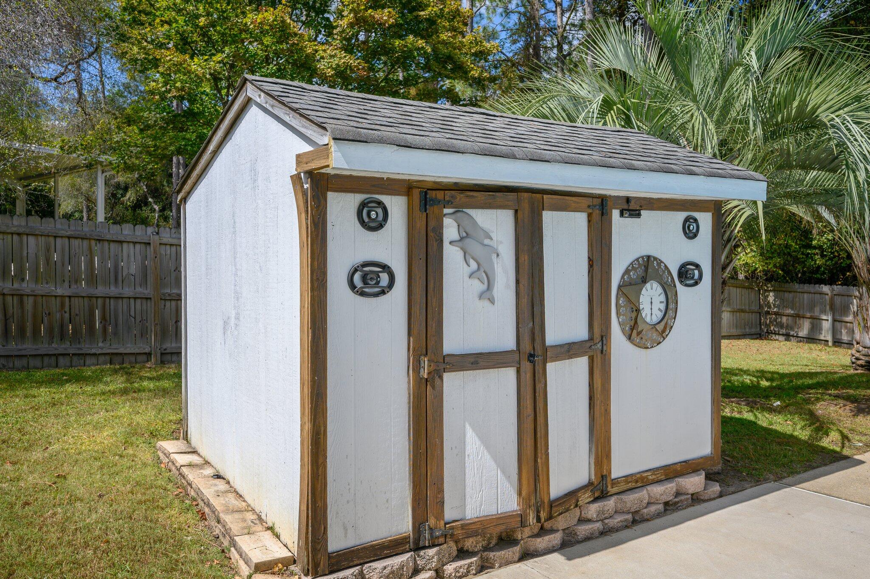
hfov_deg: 70.5
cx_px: 435
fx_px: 616
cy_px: 290
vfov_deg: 50.3
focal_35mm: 26
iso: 100
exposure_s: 1/500
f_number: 9
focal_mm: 25.5
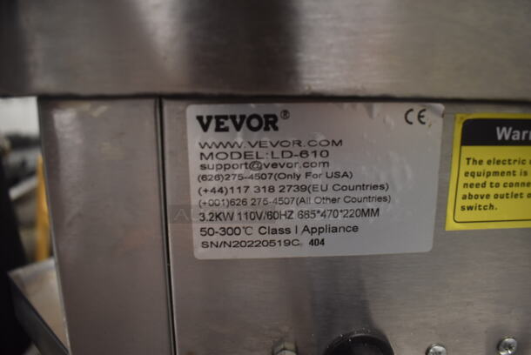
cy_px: 178
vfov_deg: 48.0
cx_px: 266
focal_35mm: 27
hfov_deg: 67.3
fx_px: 399
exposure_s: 1/30
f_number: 3.5
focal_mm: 18
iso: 560
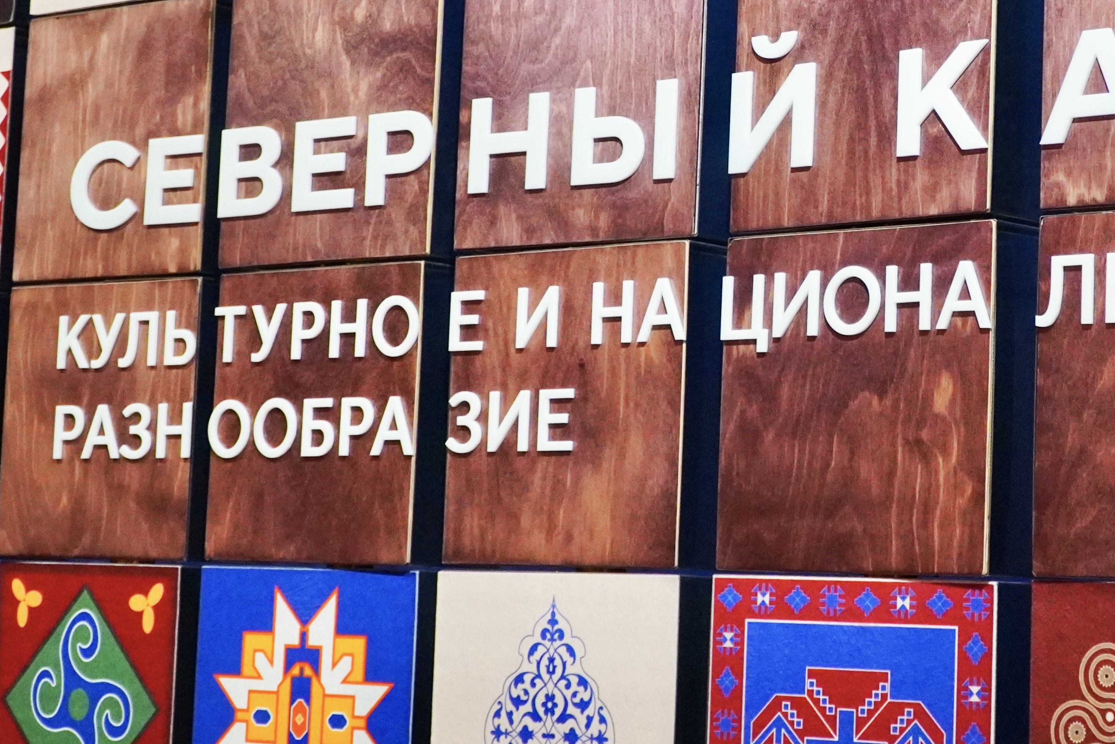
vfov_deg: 17.5
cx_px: 917
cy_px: 284
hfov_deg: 25.5
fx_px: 2417
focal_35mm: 78
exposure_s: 1/160
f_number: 4
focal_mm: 25
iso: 3200
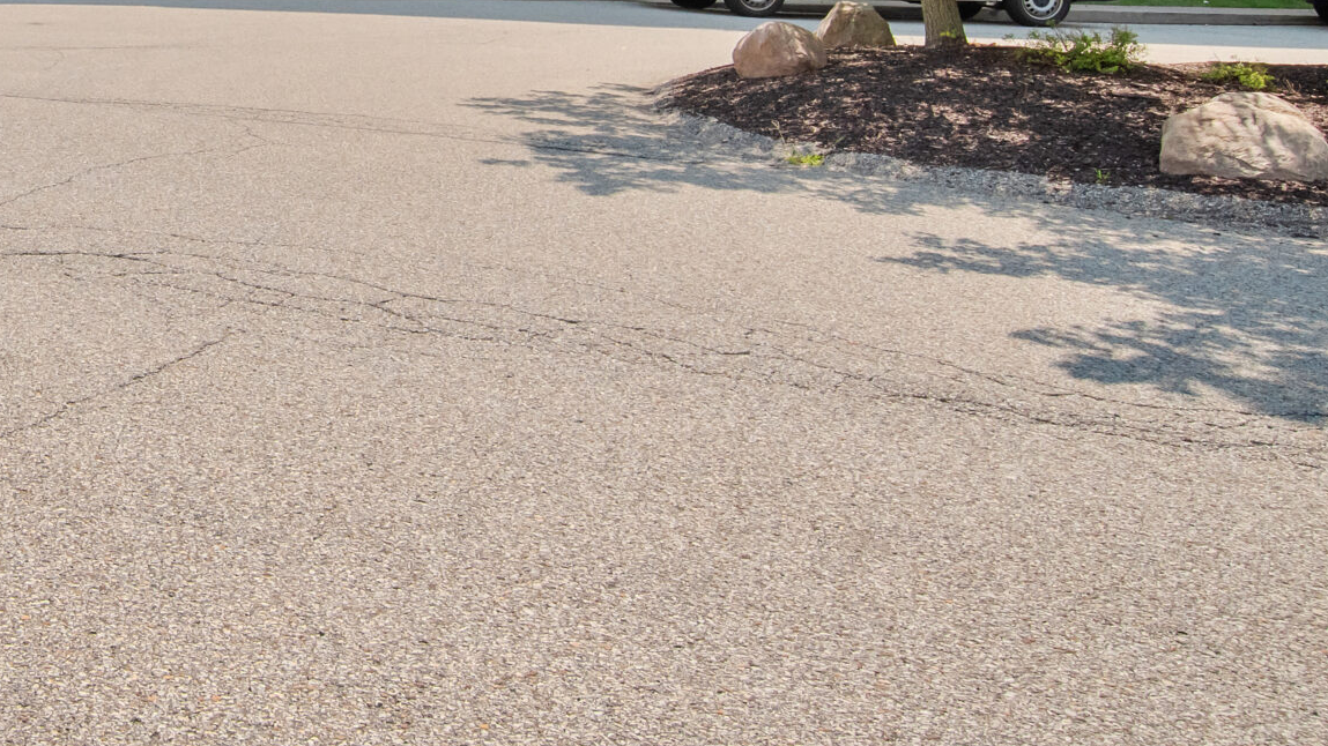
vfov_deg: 23.0
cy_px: -71
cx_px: 13
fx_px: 1725
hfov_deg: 37.7
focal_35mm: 49
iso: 400
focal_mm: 14
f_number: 8
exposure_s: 1/2000
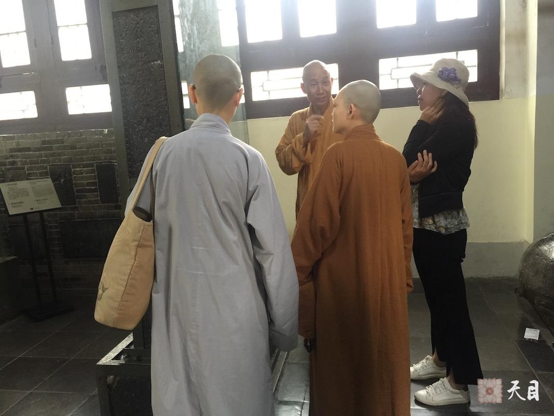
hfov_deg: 61.7
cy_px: 208
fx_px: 464
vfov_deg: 48.2
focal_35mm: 29
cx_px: 277
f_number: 2.2
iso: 100
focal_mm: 4.15
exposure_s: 1/10
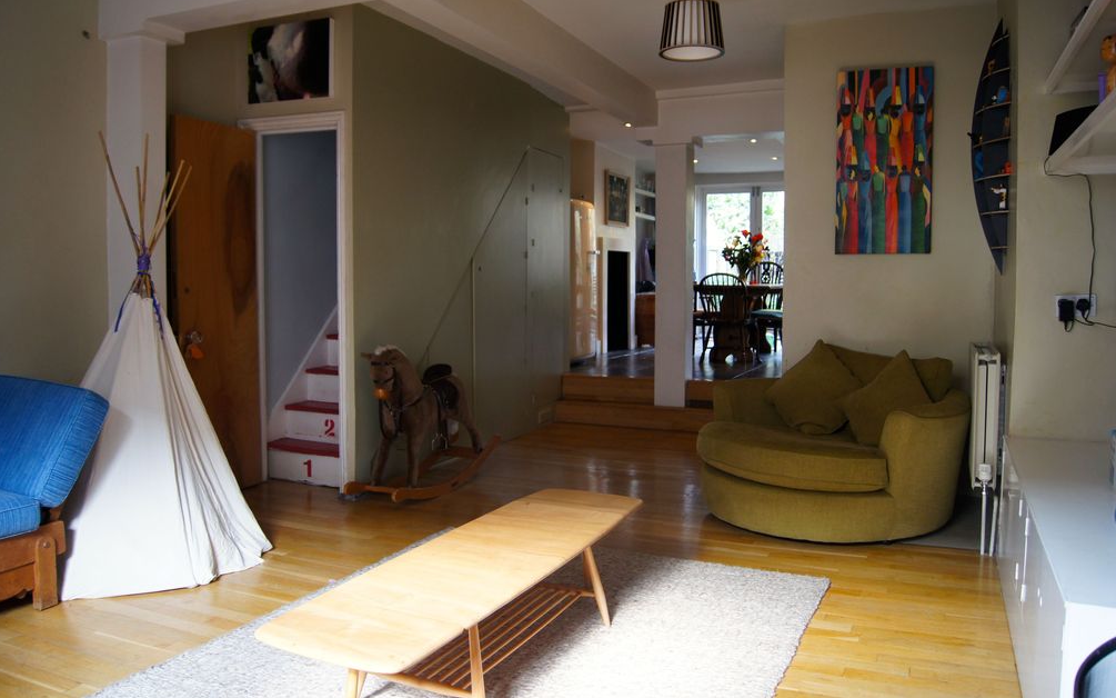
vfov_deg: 44.5
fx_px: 852
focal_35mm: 28
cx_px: 565
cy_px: 321
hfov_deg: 66.5
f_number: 3.5
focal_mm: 18
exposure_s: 1/30
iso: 400
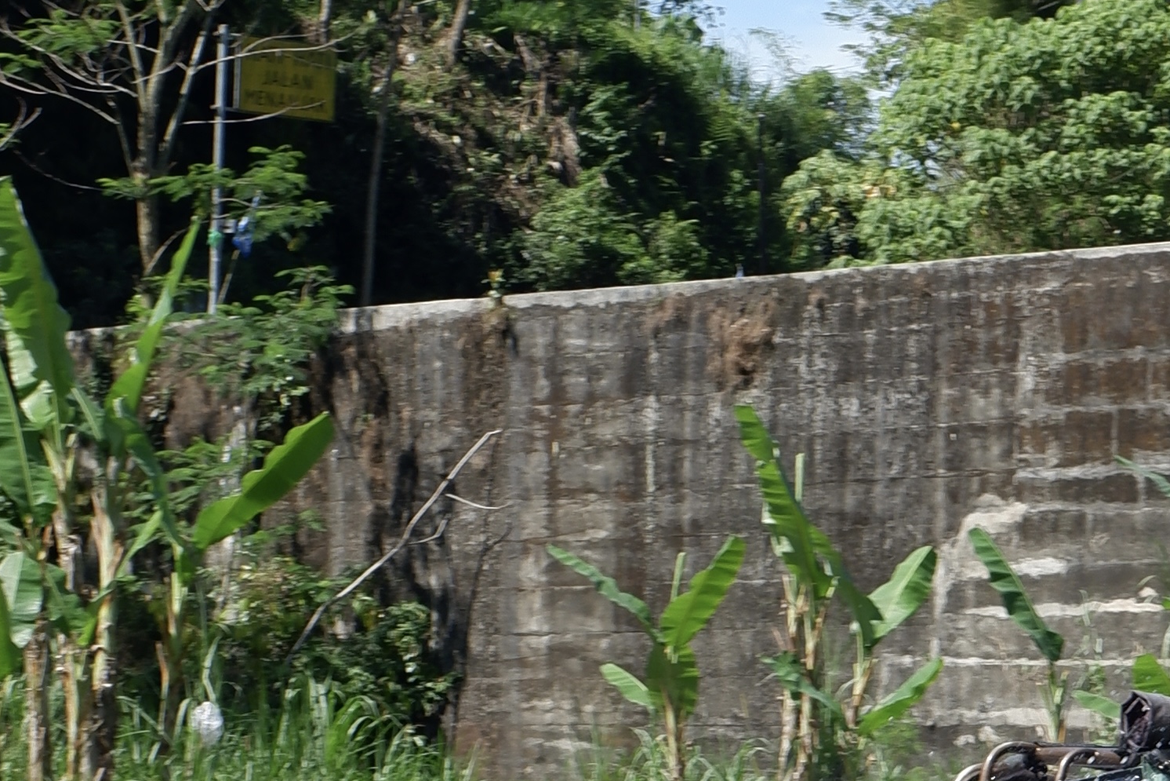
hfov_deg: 16.1
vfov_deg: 10.7
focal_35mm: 126
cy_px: 934
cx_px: 997
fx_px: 4095
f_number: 6.4
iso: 200
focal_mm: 31
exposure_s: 1/400
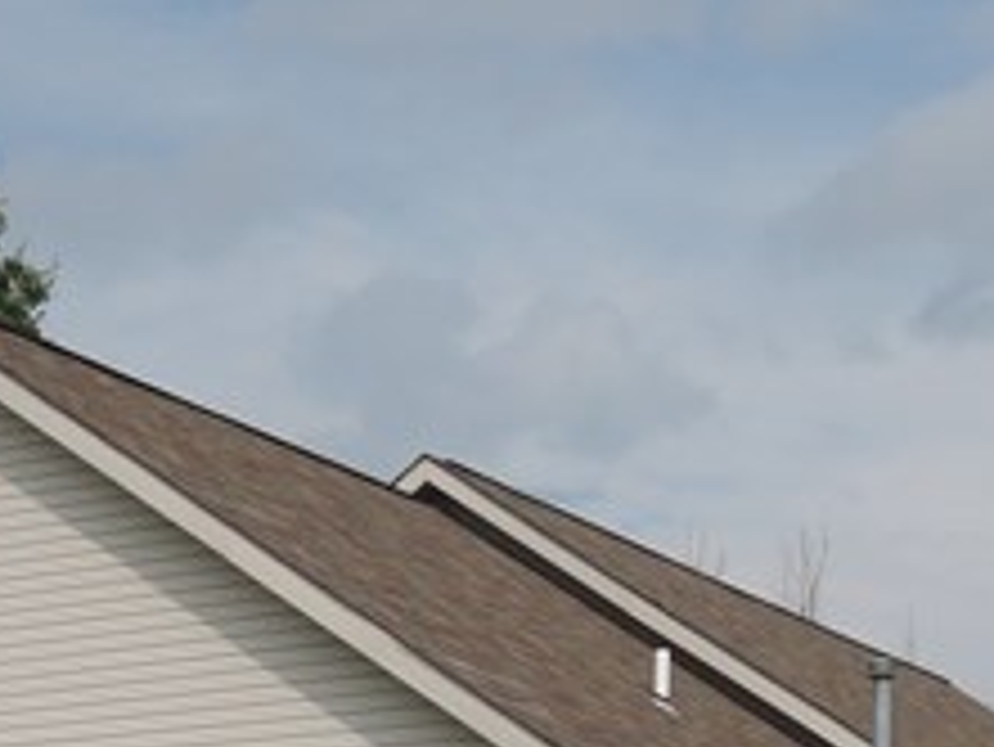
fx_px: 3189
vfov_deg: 13.0
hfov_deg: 17.7
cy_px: 927
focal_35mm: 111
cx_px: 513
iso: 80
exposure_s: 1/250
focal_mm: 5.1
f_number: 2.8
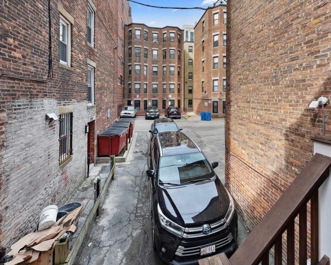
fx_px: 157
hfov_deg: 92.7
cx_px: 186
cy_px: 133
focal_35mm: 16
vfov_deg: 80.4
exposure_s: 1/40
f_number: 8
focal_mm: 14
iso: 100
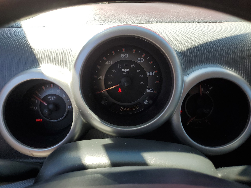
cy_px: 94
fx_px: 189
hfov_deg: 67.3
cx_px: 126
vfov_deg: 53.1
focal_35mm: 26
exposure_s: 1/400
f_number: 1.5
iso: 50
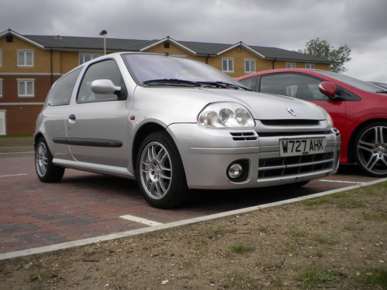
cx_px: 194
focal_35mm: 35
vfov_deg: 40.7
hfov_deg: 52.6
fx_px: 391
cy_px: 145
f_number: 4.6
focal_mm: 6.3
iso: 80
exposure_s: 1/508
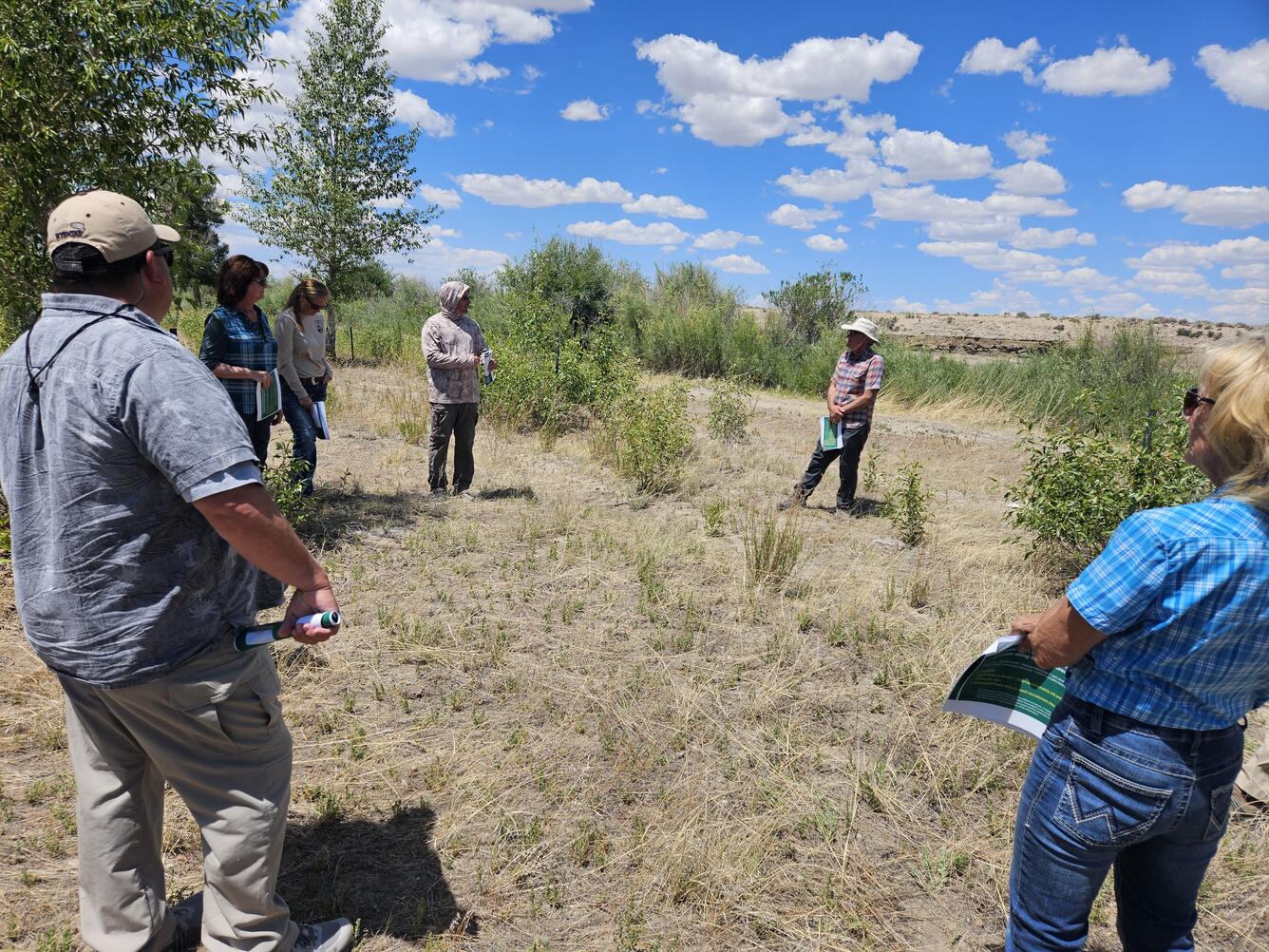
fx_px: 843
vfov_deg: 58.9
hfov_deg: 73.9
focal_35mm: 23
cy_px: 476
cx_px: 634
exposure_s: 1/1829
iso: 25
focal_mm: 5.4
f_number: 1.8
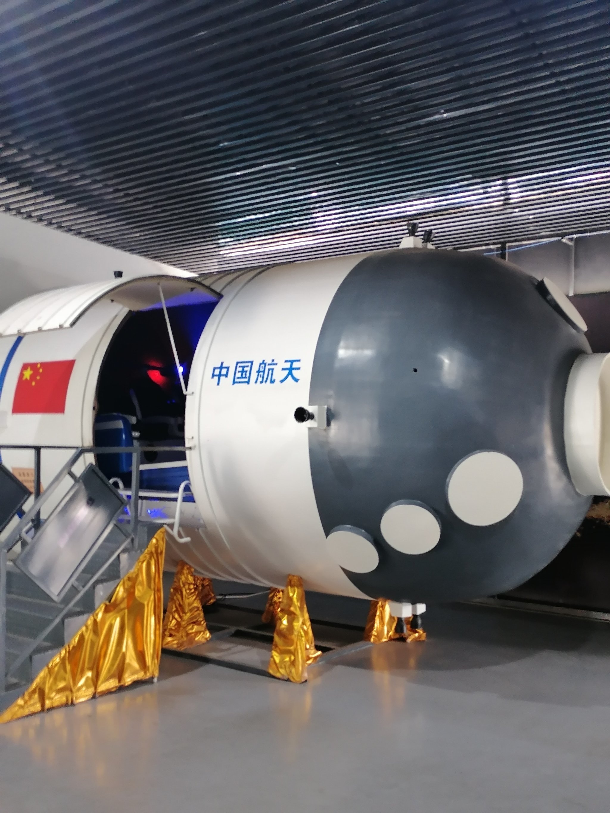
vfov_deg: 52.6
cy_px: 406
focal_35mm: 35
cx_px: 305
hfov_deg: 40.7
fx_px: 822
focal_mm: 5.4
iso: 250
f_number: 1.8
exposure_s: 1/33.3
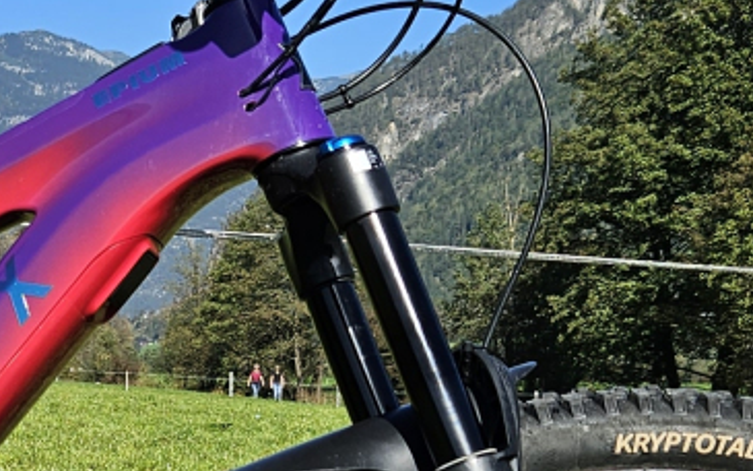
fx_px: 2195
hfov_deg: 18.9
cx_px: 2
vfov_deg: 12.1
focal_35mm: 107
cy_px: 438
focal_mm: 5.4
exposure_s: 1/2259
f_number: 1.8
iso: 25
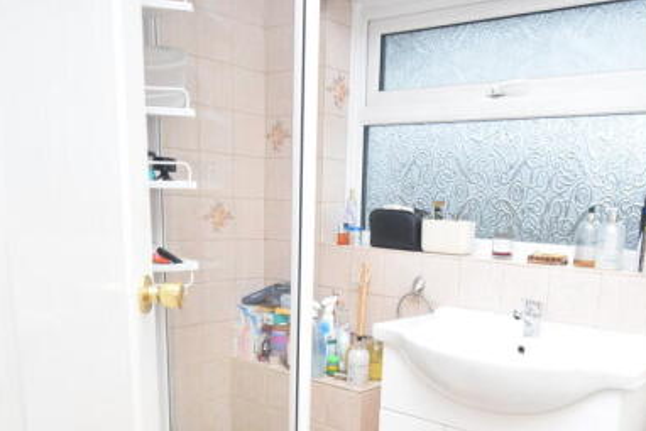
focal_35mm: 36
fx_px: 646
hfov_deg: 52.8
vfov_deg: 35.3
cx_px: 385
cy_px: 368
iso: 450
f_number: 5
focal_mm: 14
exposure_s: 1/60
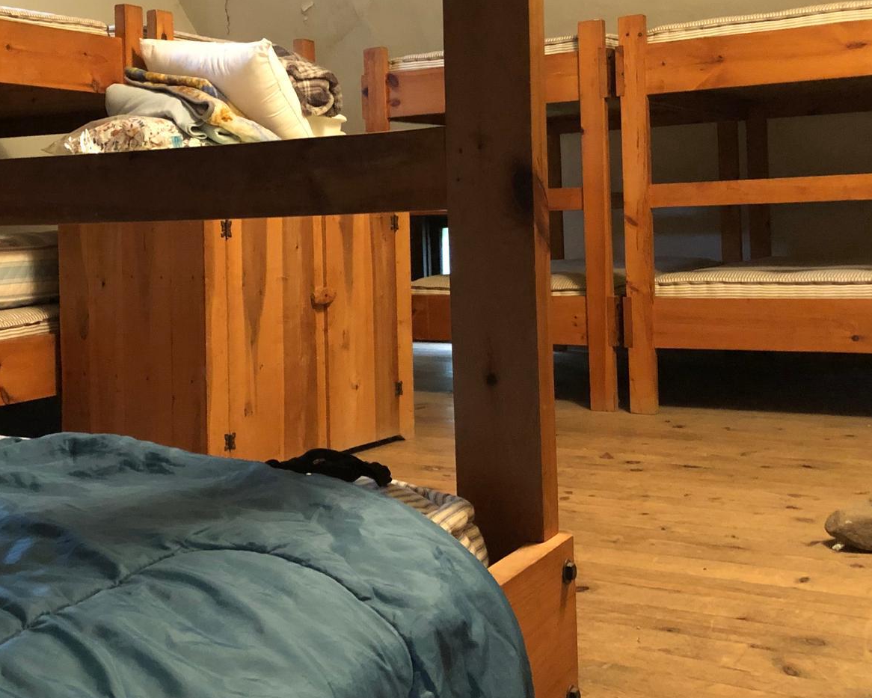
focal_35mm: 48
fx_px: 1239
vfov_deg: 31.2
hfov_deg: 38.1
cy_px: 224
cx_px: 248
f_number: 1.8
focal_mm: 3.99
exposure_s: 1/4
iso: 125
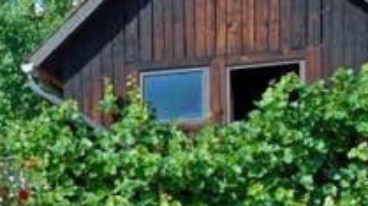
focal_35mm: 119
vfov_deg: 9.8
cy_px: 324
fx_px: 1160
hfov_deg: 17.2
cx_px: -70
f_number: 7.1
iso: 160
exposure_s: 1/125
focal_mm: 24
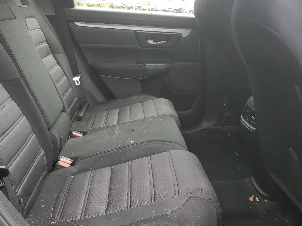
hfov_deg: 49.0
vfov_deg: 37.7
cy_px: 99
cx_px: 159
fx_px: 331
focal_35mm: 38
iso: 66
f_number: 1.5
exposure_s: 1/120
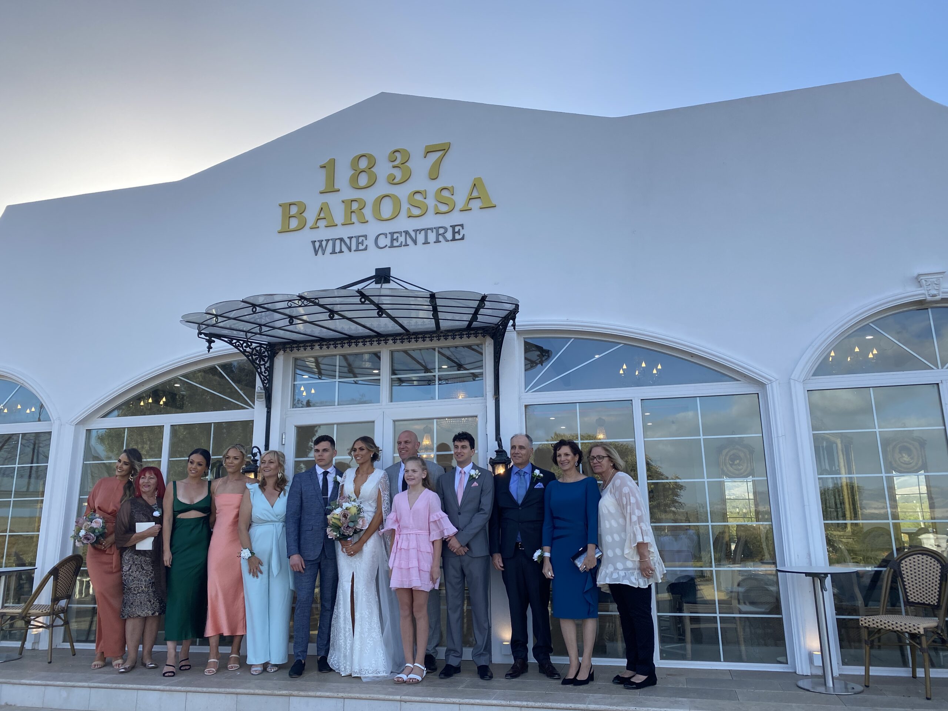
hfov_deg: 67.3
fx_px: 712
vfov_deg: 53.1
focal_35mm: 26
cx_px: 474
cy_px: 356
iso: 32
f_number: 1.8
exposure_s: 1/1170
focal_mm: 4.25
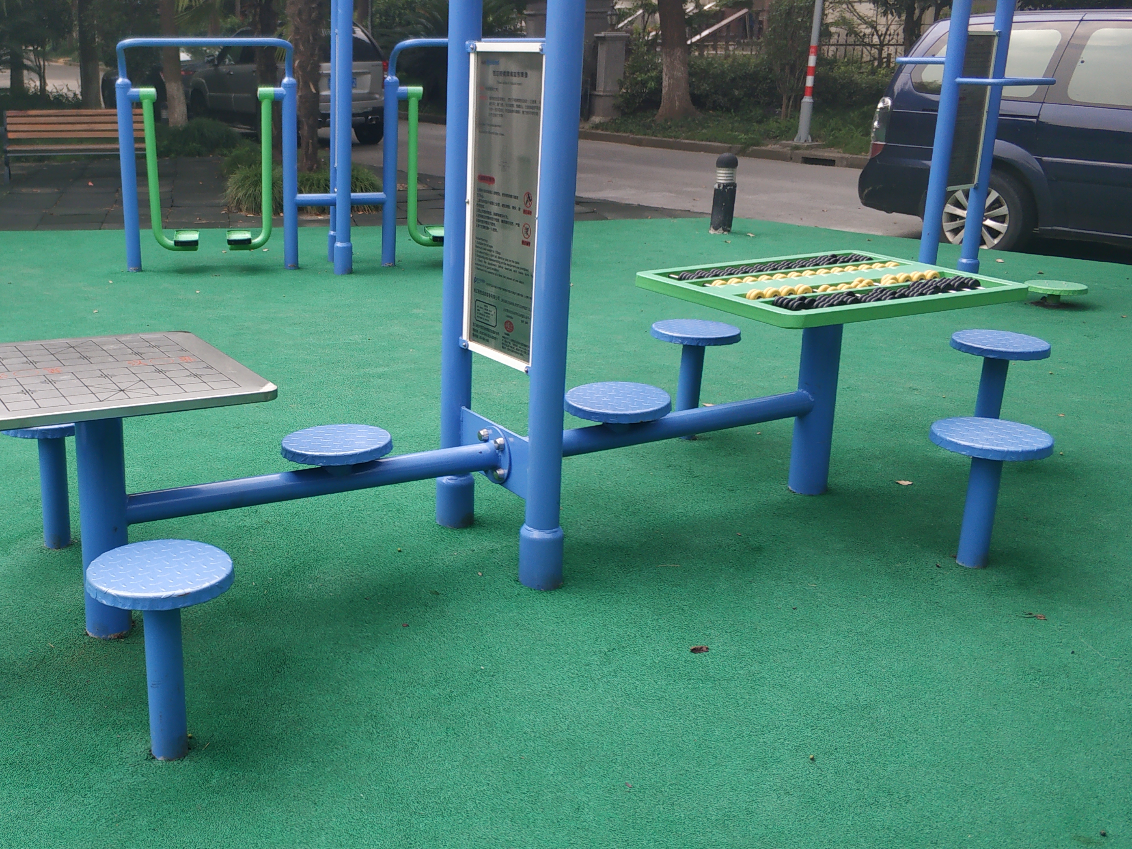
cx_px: 340
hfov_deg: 46.8
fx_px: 1275
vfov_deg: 36.8
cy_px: 430
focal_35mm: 39
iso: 100
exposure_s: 1/562
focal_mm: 3.82
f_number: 1.8
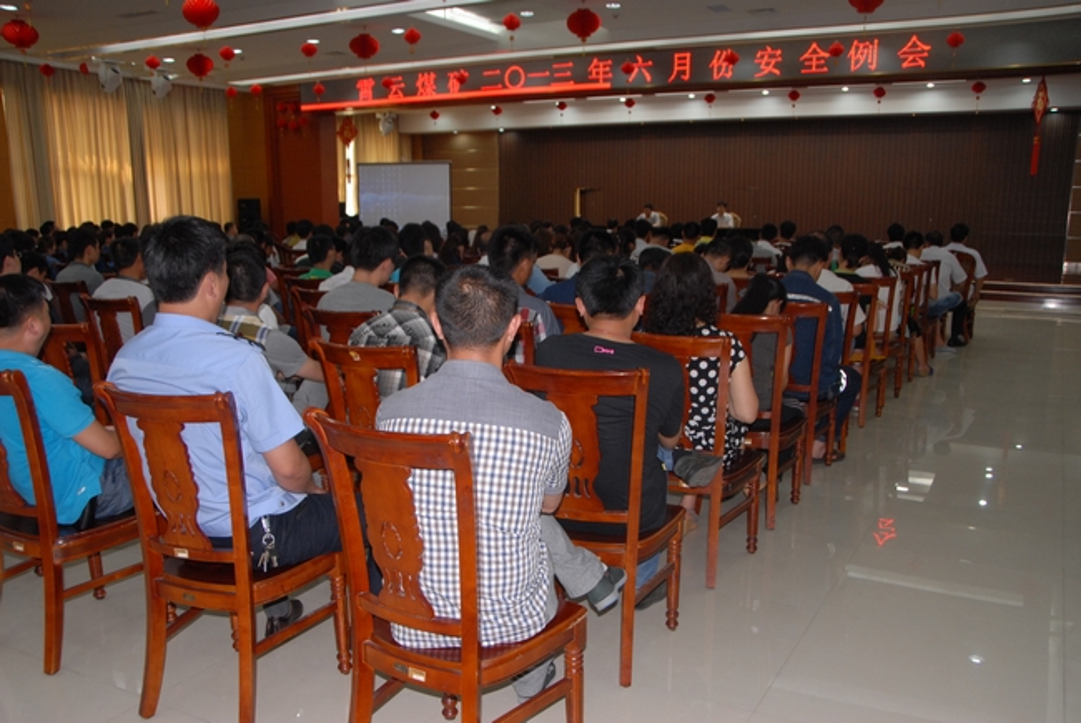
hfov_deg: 61.9
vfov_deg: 43.7
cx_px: 540
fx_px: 902
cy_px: 362
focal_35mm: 30
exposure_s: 1/60
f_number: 4
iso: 400
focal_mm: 20
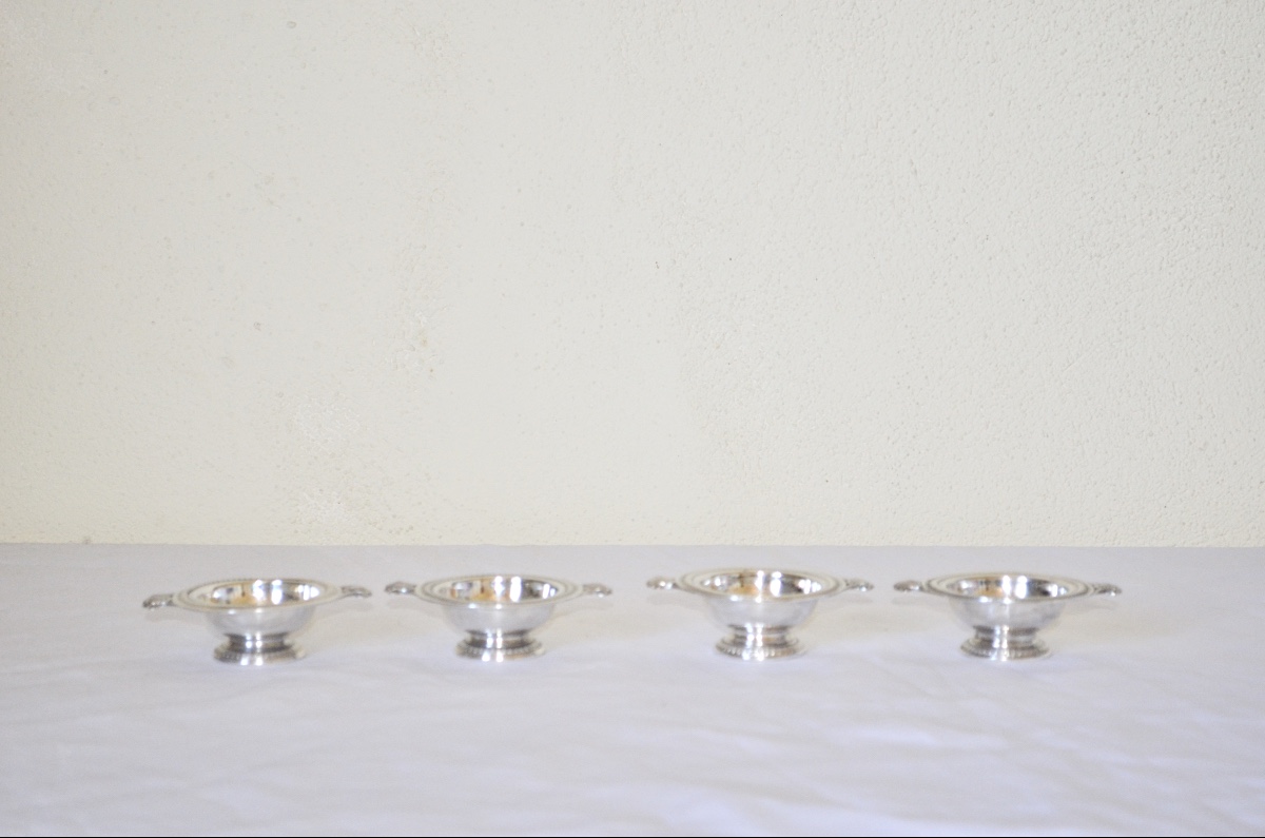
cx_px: 632
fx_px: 2893
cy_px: 419
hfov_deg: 24.7
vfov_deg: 16.5
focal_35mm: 82
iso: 900
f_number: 5.6
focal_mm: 55
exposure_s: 1/60
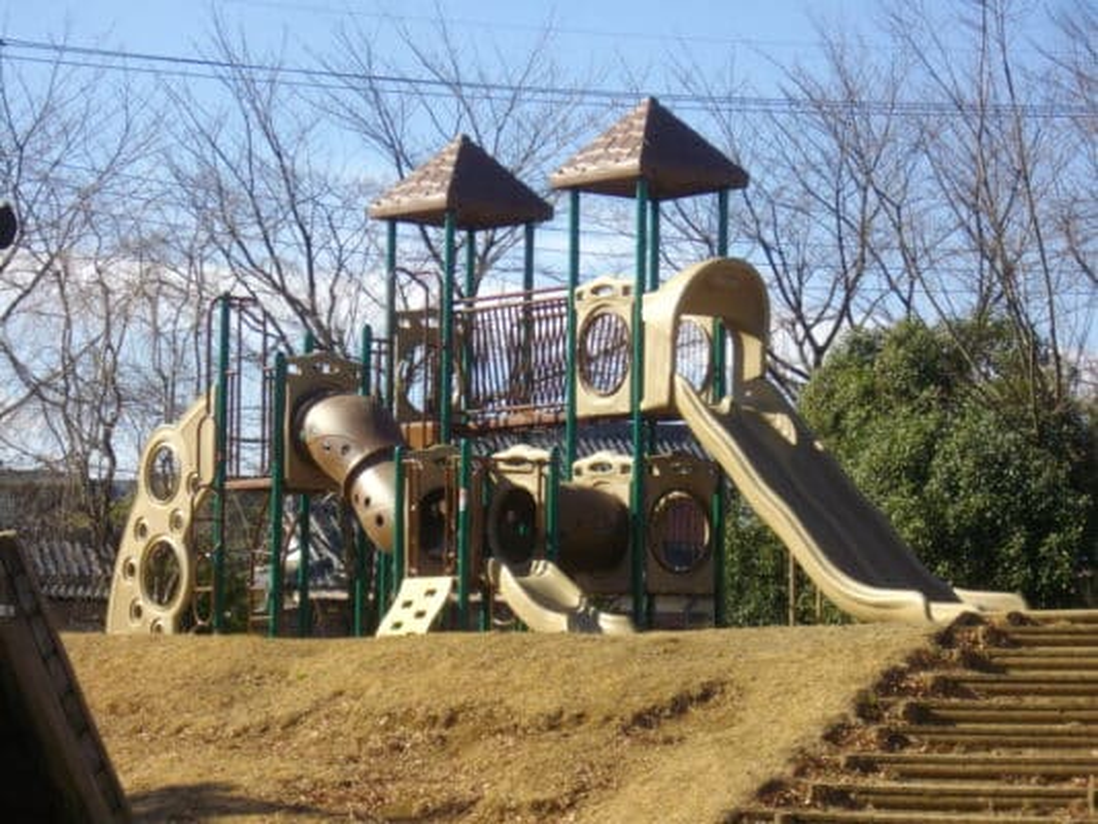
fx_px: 3553
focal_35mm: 112
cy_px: 412
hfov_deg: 17.6
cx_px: 549
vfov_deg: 13.2
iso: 100
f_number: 5.2
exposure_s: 1/400
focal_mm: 18.6
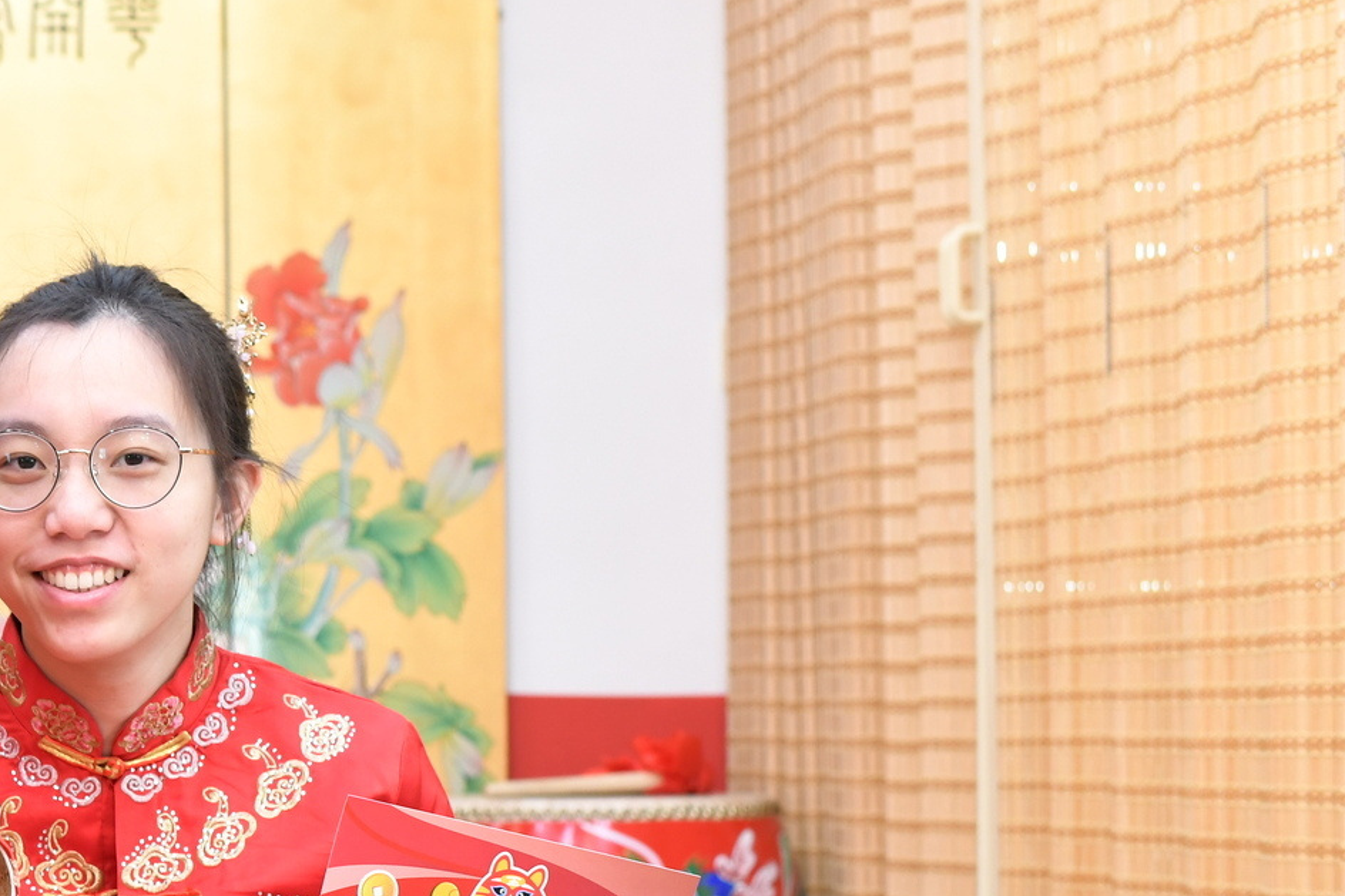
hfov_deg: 21.1
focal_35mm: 89
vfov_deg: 15.3
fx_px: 3324
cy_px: 705
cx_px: -319
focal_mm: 35
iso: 1000
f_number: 4.5
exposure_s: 1/200
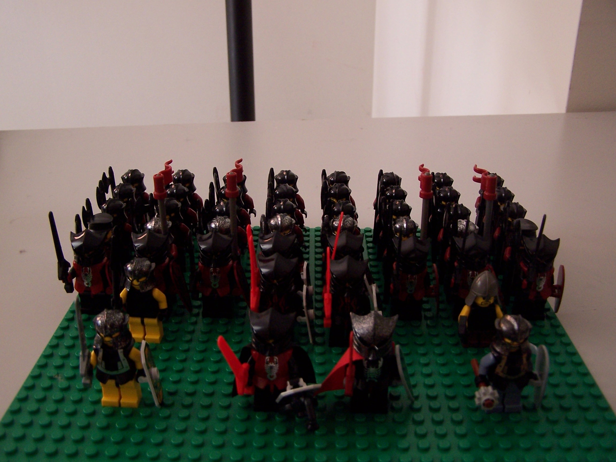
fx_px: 676
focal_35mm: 38
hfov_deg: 49.0
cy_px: 231
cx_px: 308
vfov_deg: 37.7
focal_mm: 6.3
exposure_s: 1/8
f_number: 2.8
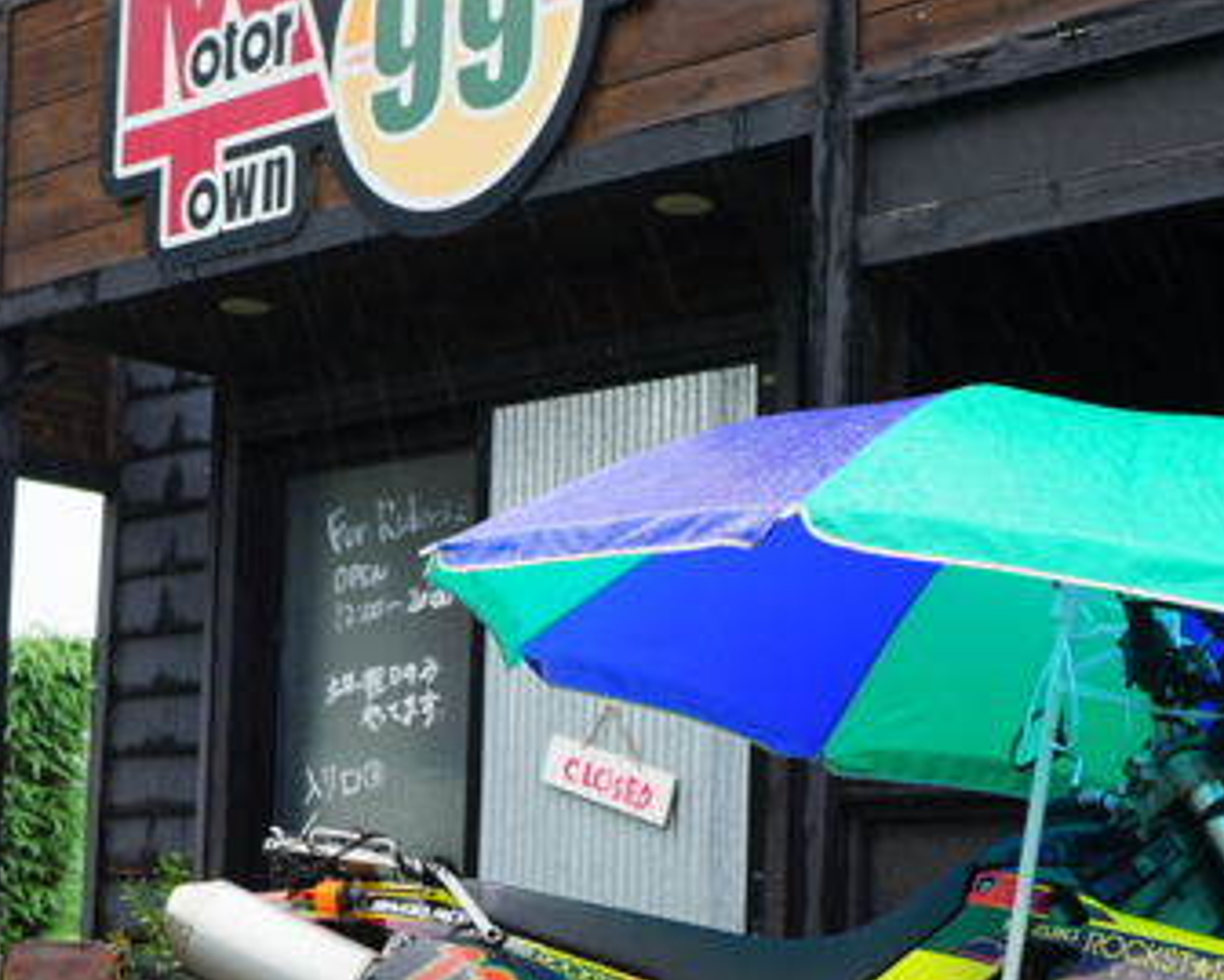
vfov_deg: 22.5
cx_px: 641
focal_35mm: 67
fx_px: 2428
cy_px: 789
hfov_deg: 28.3
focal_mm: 20
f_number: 4.5
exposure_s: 1/60
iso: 100
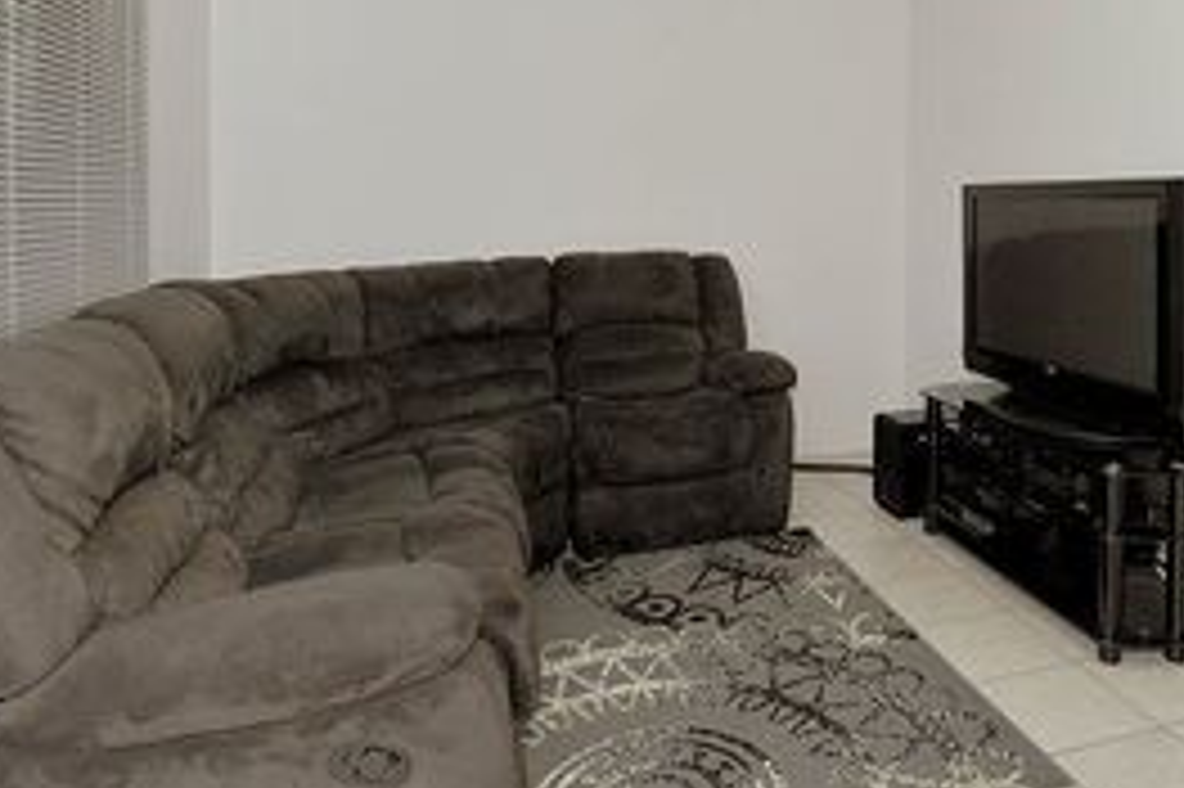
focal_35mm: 25
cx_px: 738
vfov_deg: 49.8
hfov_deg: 70.4
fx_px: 822
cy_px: 227
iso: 400
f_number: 9
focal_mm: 14
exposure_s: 1/50
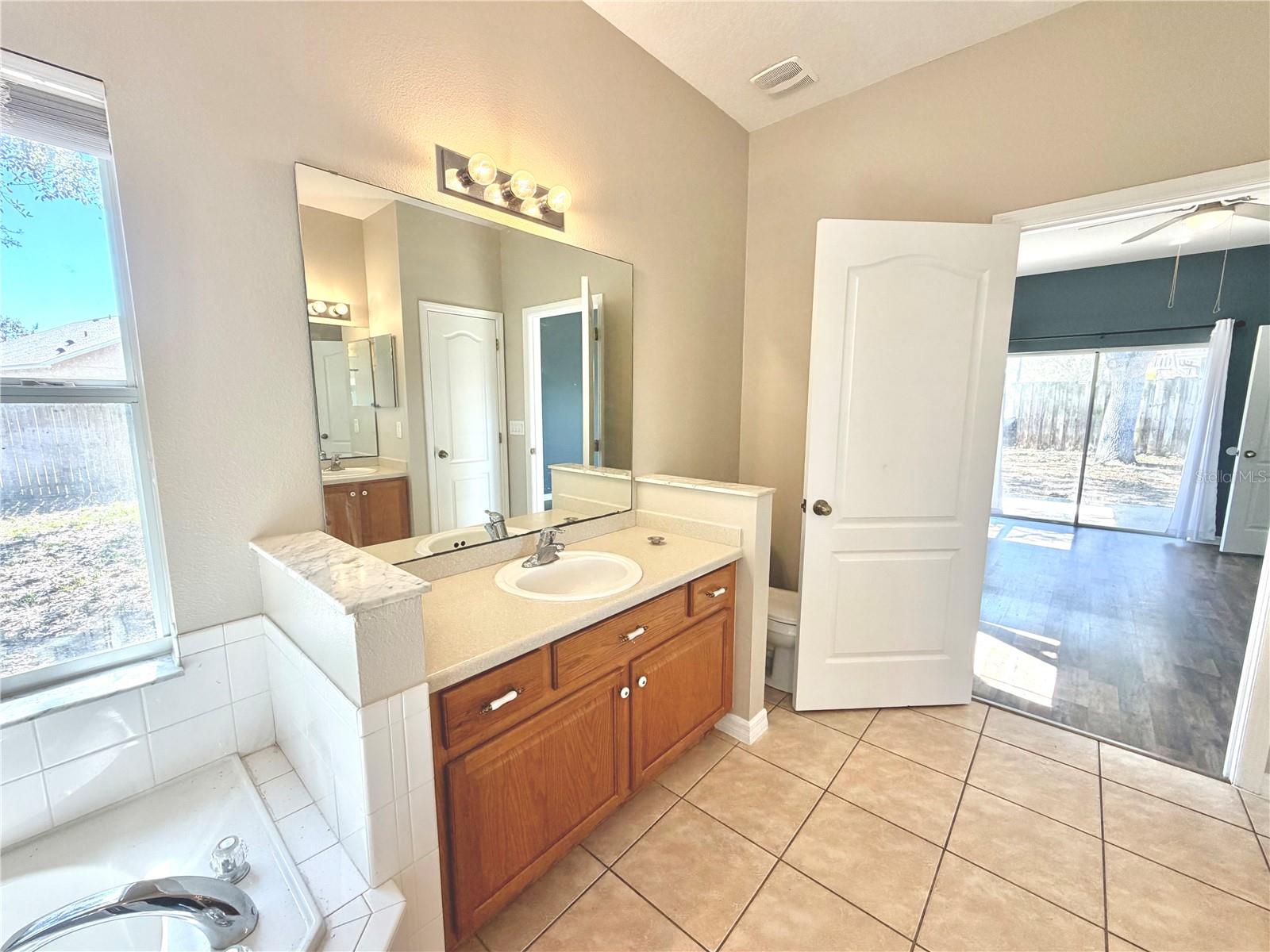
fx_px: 514
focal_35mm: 14
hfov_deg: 102.1
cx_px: 635
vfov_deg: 85.7
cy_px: 476
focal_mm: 2.22
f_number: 2.2
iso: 125
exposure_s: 1/120
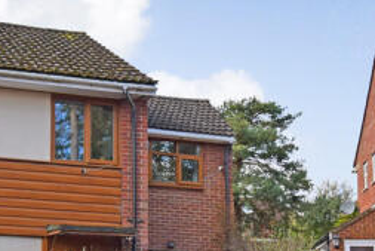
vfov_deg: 19.3
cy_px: 204
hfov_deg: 28.5
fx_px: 730
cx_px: 102
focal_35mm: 70
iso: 320
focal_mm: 18
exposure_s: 1/250
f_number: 8
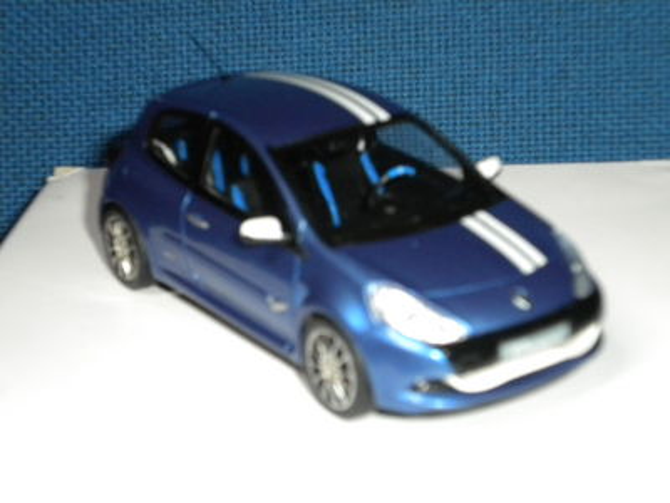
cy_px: 252
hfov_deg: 24.7
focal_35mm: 79
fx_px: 1529
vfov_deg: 18.7
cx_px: 335
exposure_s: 1/60
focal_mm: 14.3
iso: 400
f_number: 5.1
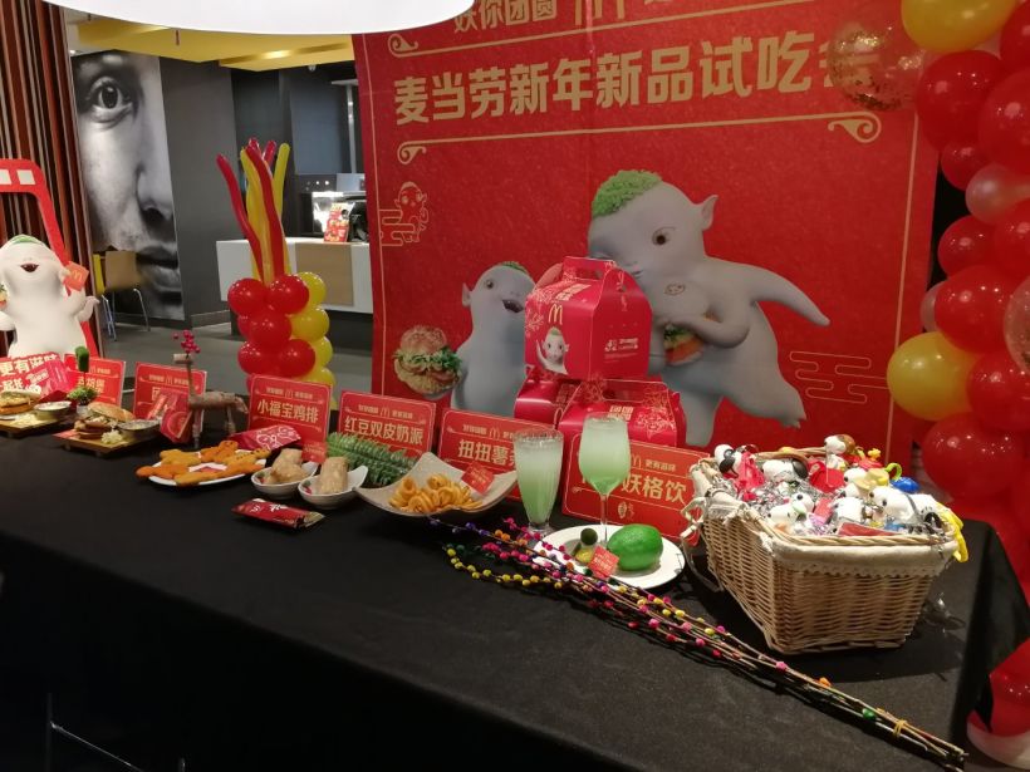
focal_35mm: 27
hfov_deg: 65.3
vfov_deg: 51.4
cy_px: 386
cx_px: 515
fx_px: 803
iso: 400
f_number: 2.2
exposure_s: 1/25
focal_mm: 3.95
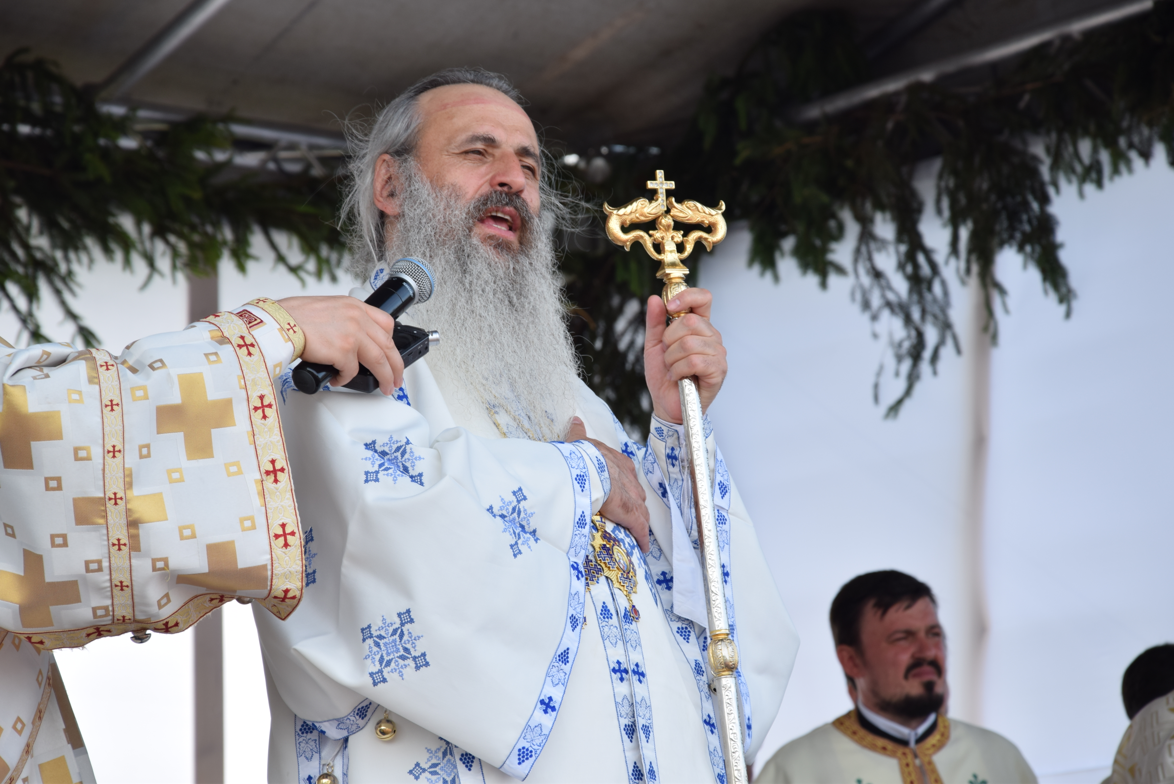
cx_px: 587
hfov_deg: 13.0
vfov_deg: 8.7
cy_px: 392
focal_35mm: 158
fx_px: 5137
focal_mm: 105
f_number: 8
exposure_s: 1/60
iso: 100
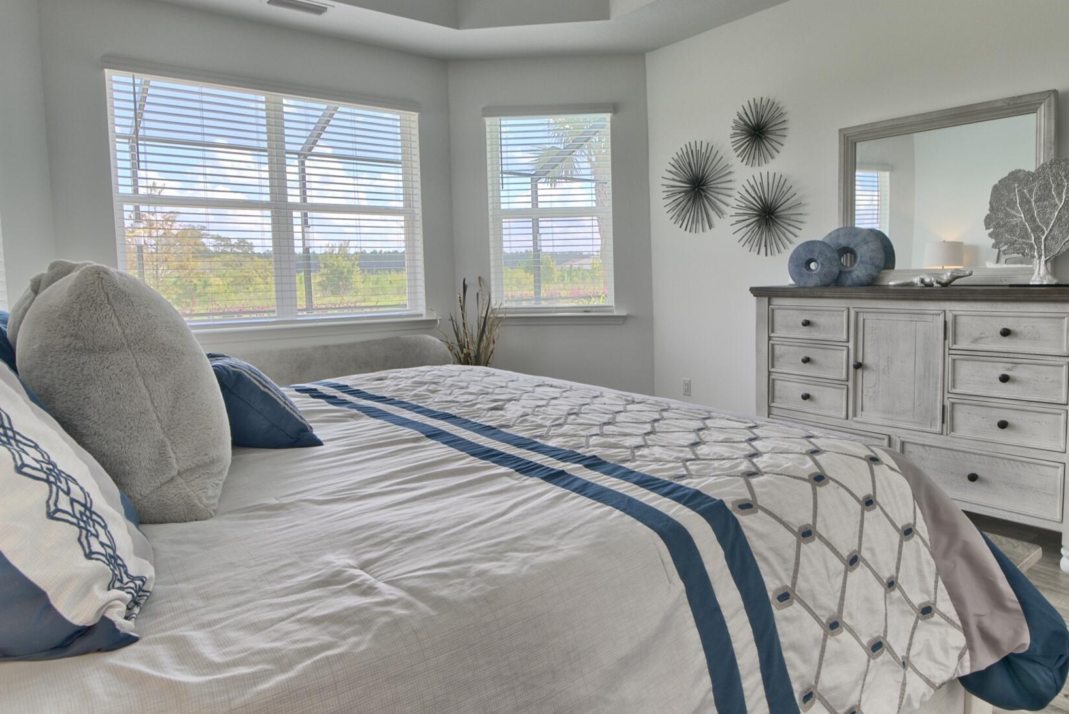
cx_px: 597
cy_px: 332
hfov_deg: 78.3
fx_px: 653
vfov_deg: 57.2
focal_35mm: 22
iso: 500
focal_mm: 12
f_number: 8
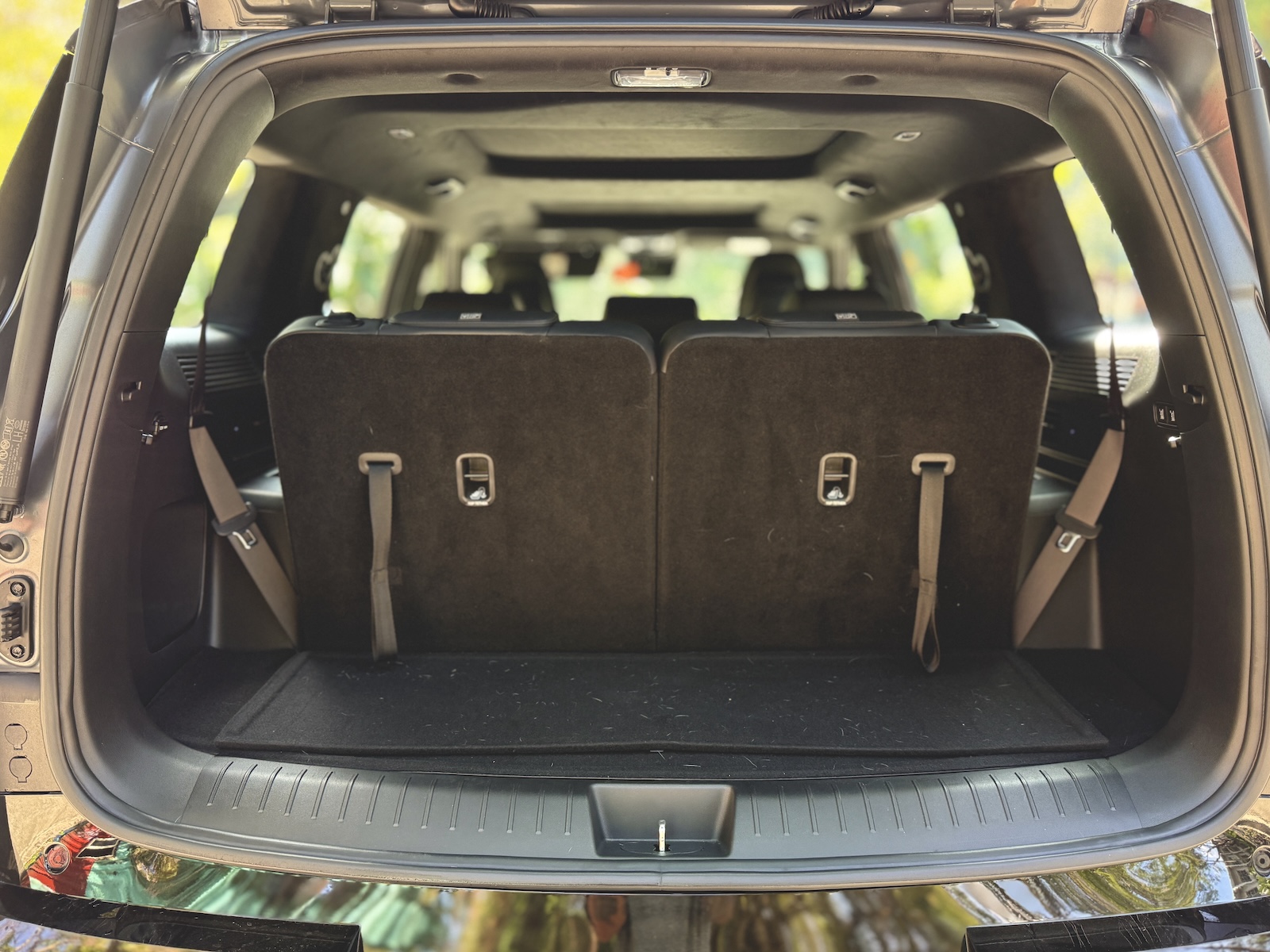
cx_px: 635
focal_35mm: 24
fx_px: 881
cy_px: 476
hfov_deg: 71.6
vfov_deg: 56.8
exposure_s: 1/117
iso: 200
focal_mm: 6.76
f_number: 1.78
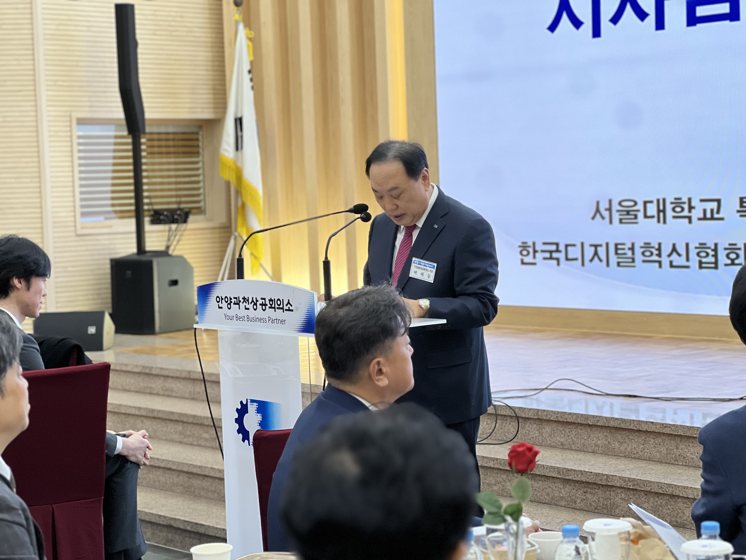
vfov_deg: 19.1
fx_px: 1659
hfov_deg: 25.3
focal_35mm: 77
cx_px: 373
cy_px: 280
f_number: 2.8
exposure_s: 1/60
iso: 125
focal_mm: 9
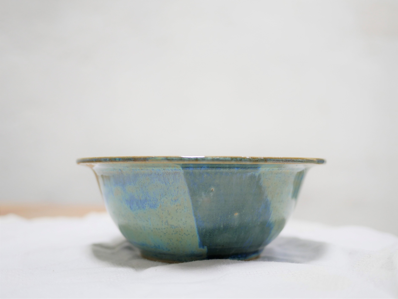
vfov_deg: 36.0
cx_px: 199
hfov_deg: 46.8
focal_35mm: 40
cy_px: 150
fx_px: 460
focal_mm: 20
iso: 400
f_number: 1.7
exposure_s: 1/60
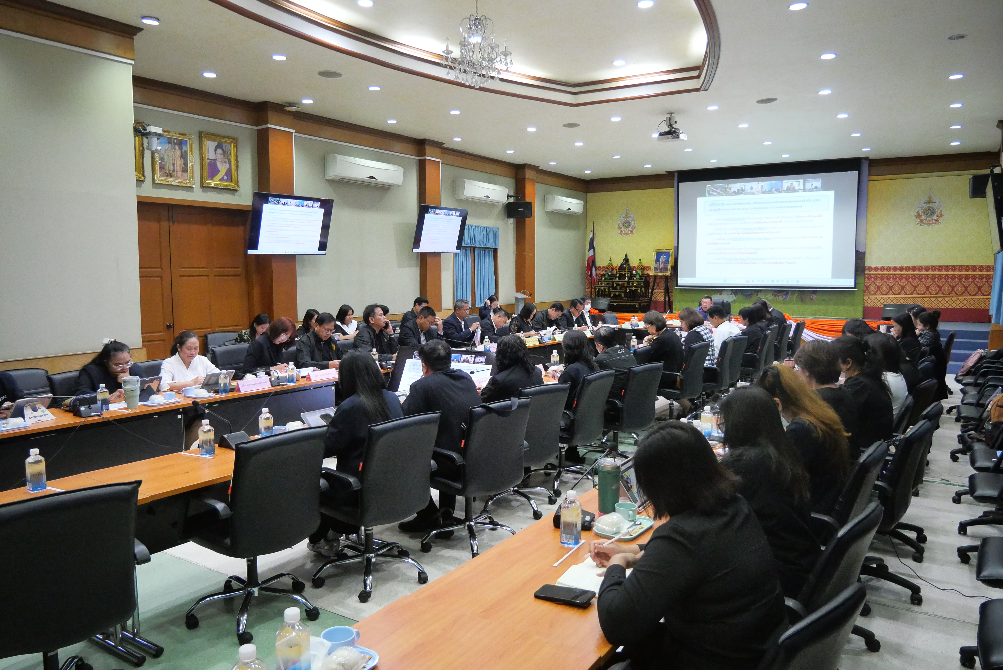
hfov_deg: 73.7
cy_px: 335
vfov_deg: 53.2
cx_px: 502
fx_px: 669
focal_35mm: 24
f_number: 3.5
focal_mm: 12
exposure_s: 1/125
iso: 3200
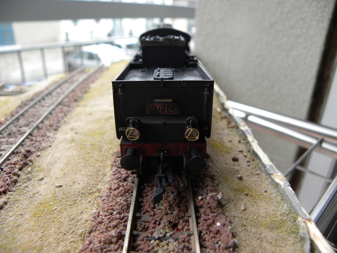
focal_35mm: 26
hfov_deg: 67.3
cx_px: 168
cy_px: 126
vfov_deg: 53.1
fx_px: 253
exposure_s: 1/59.8
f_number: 2.8
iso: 144
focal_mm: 4.6
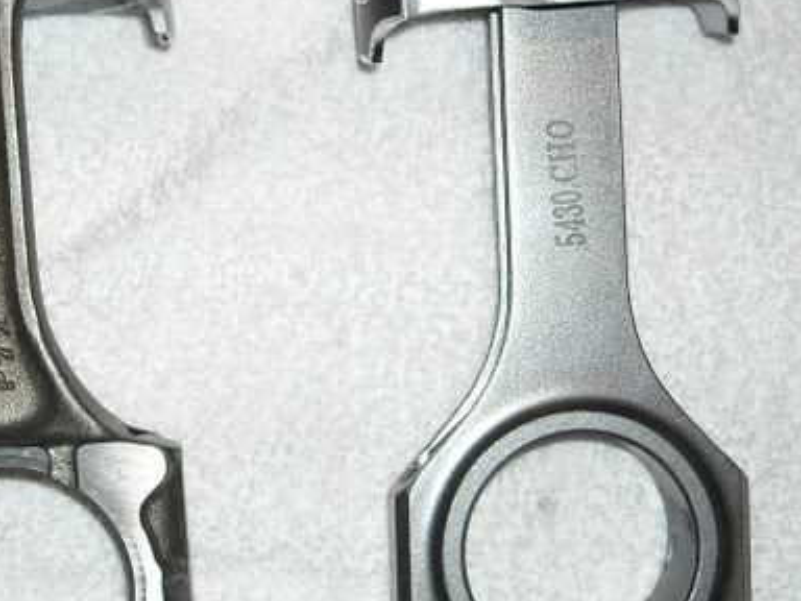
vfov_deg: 20.0
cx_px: 221
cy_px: 163
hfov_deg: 26.4
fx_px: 1689
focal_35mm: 73
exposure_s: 1/60
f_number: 2.8
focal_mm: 5.7
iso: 200
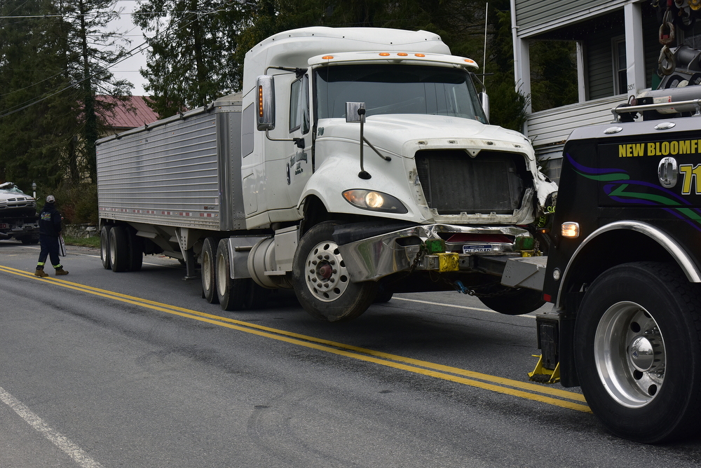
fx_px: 1072
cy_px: 234
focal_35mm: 55
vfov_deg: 24.7
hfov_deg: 36.2
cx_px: 350
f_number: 10
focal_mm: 55
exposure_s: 1/400
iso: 400
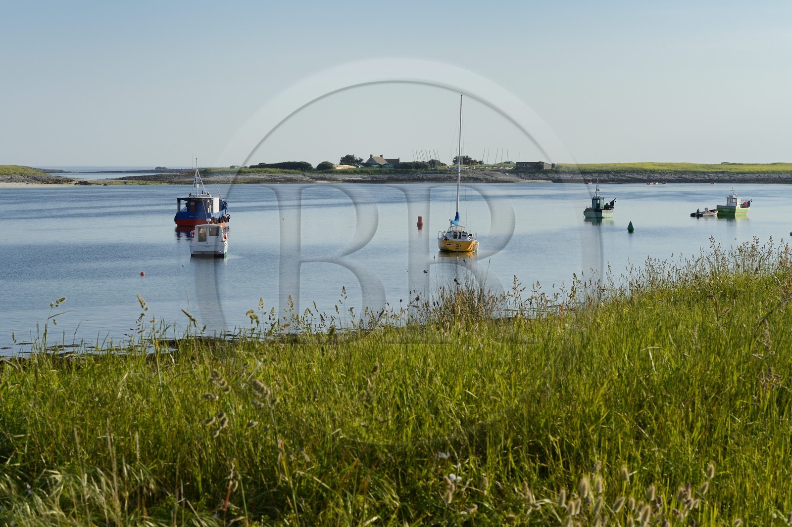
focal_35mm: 85
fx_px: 1869
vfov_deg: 16.1
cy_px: 264
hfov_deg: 23.9
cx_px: 396
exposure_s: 1/160
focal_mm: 85
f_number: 14
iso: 200
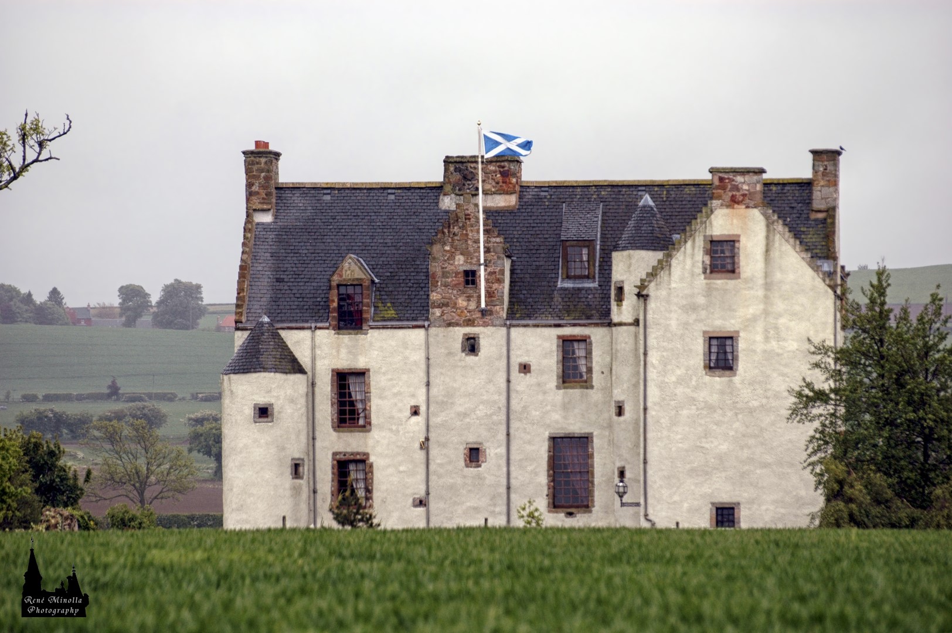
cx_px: 476
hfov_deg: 7.0
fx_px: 7729
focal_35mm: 292
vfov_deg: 4.7
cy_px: 316
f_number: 5.6
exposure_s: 1/500
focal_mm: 195
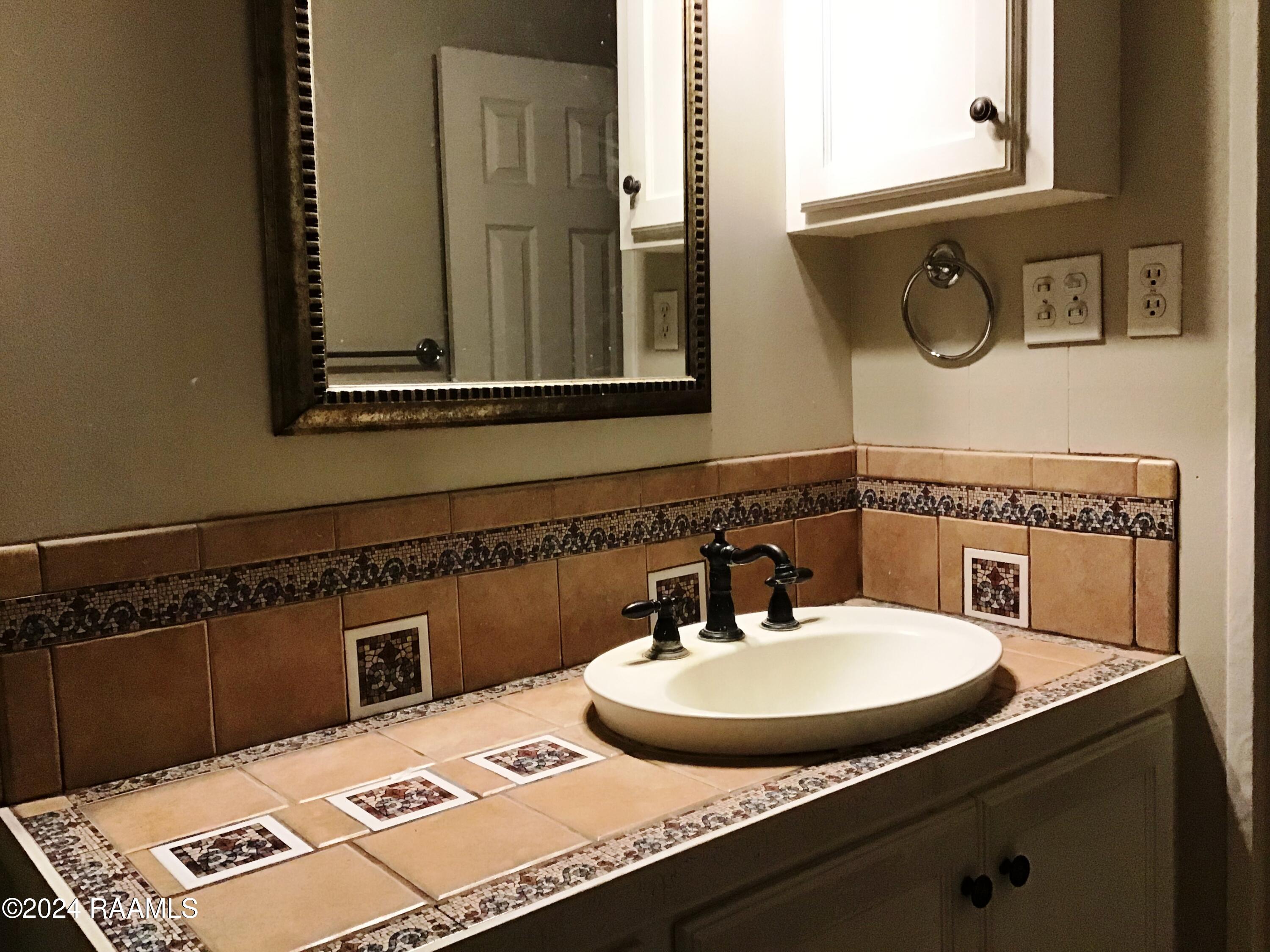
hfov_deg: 58.4
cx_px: 635
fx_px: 1137
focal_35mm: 31
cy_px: 476
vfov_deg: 45.4
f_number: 2.4
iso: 160
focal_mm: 3.3
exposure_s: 1/30
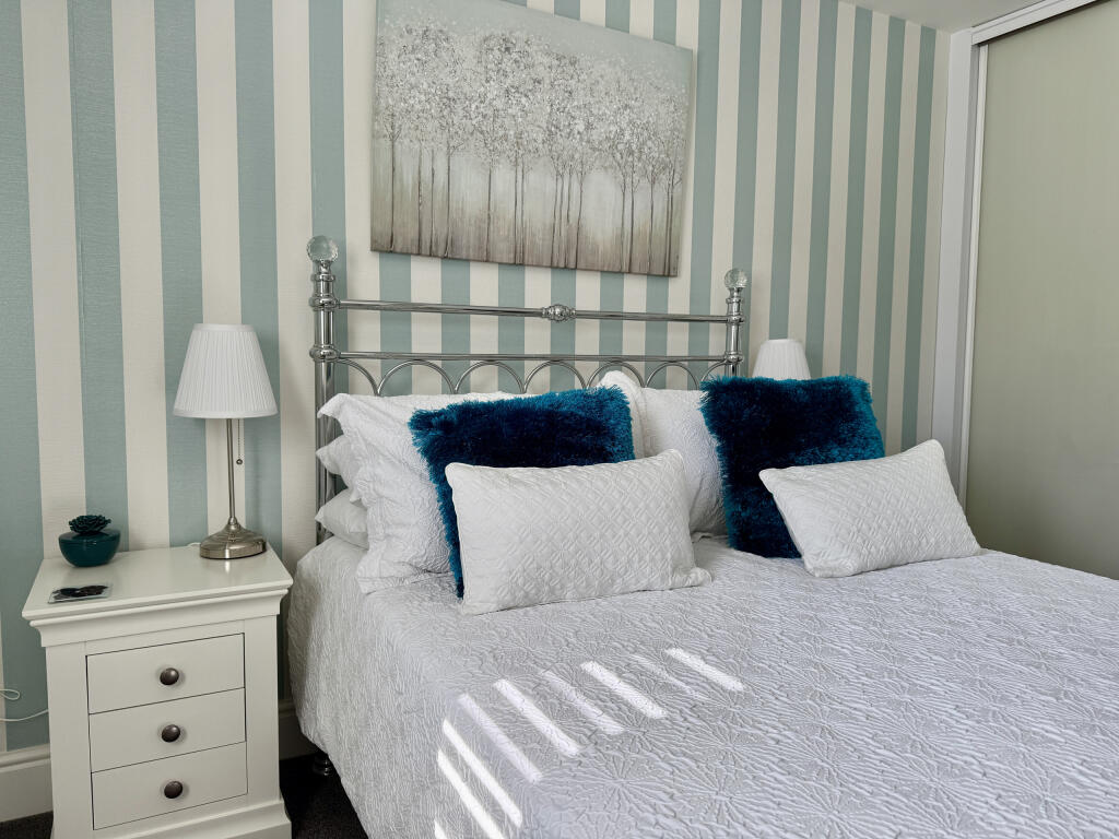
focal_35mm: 24
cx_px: 560
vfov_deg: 56.8
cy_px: 420
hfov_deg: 71.6
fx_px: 776
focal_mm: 6.76
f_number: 1.78
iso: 80
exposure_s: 1/303
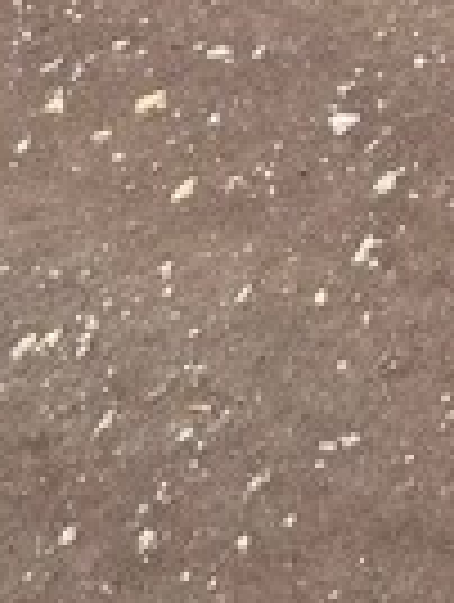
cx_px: 872
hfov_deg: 15.3
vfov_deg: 13.2
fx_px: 1395
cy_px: -1017
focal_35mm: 80
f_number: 2.2
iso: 40
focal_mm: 2.22
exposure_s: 1/235
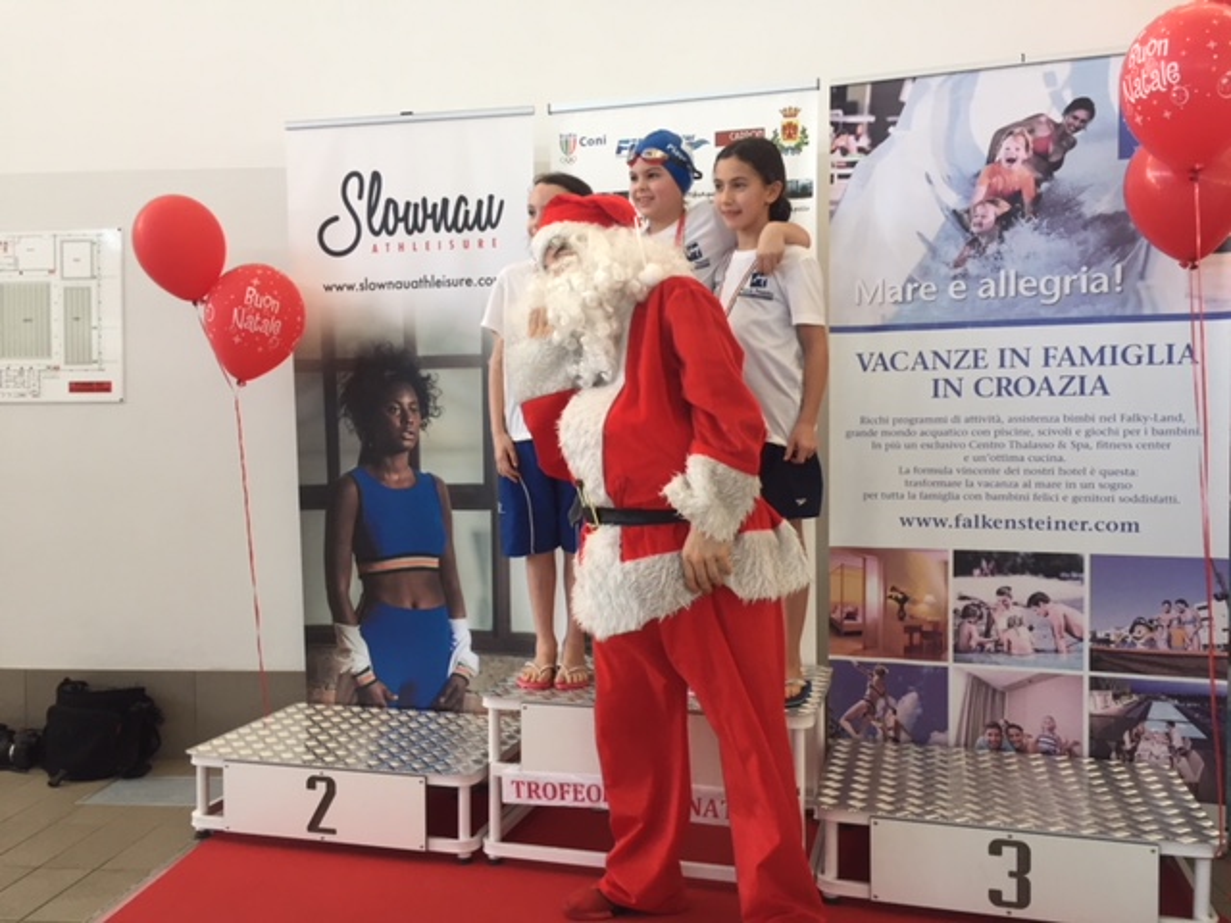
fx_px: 1031
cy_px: 462
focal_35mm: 29
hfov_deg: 61.7
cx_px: 616
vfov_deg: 48.2
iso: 32
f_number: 2.2
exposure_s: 1/33
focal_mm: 4.15
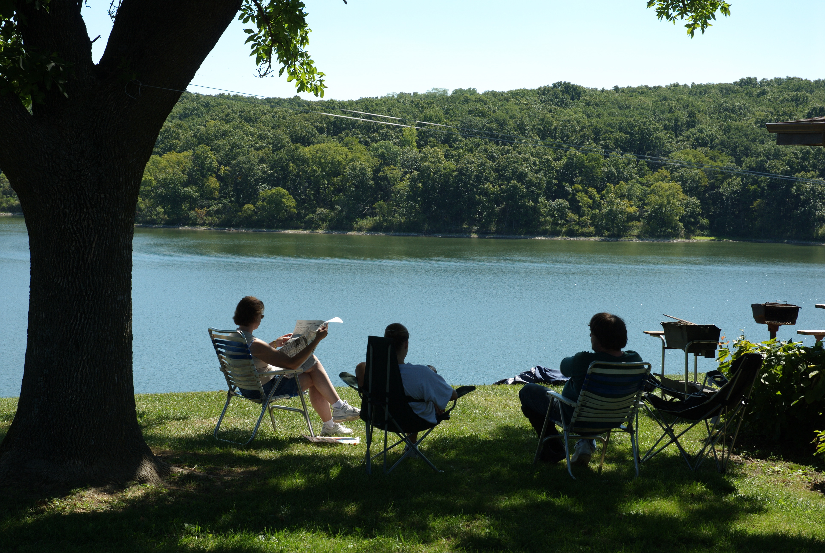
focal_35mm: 69
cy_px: 276
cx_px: 412
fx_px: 1583
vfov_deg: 19.8
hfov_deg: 29.2
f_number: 8
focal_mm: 46
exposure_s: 1/160
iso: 100
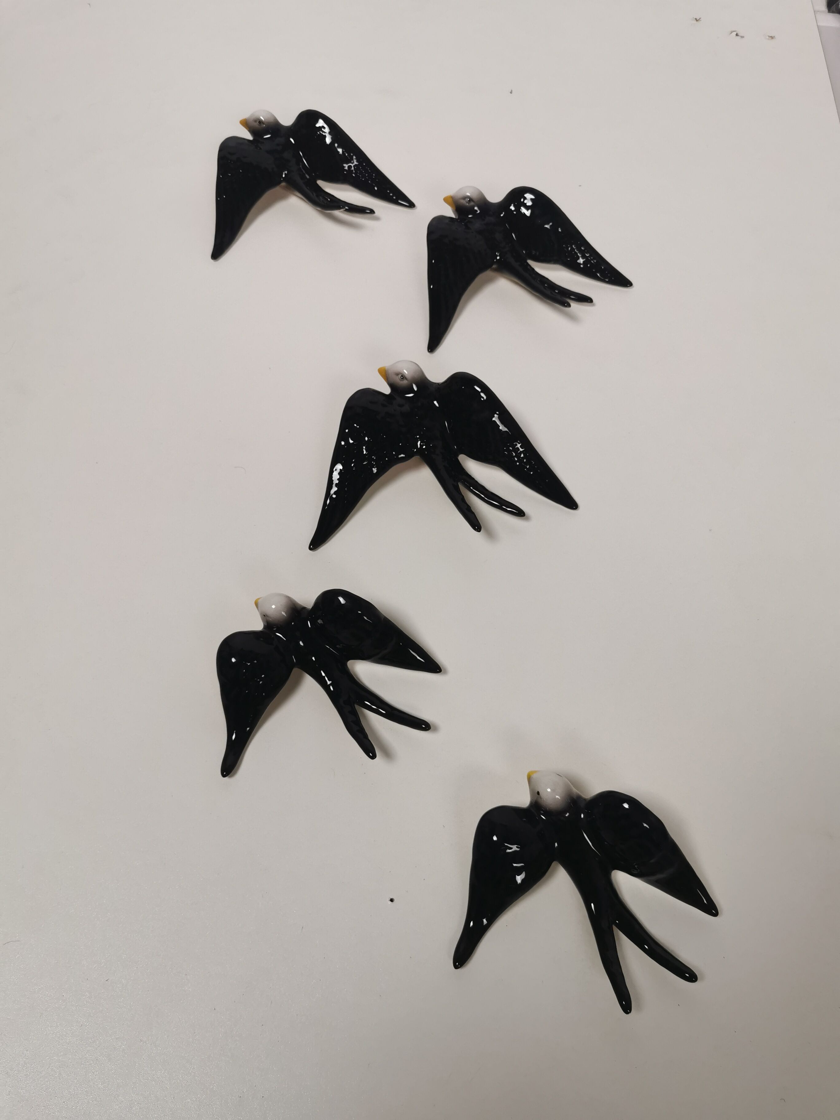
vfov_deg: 65.3
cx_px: 420
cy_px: 560
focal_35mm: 27
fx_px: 874
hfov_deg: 51.4
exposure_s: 1/100
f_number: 1.6
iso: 125
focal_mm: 5.56
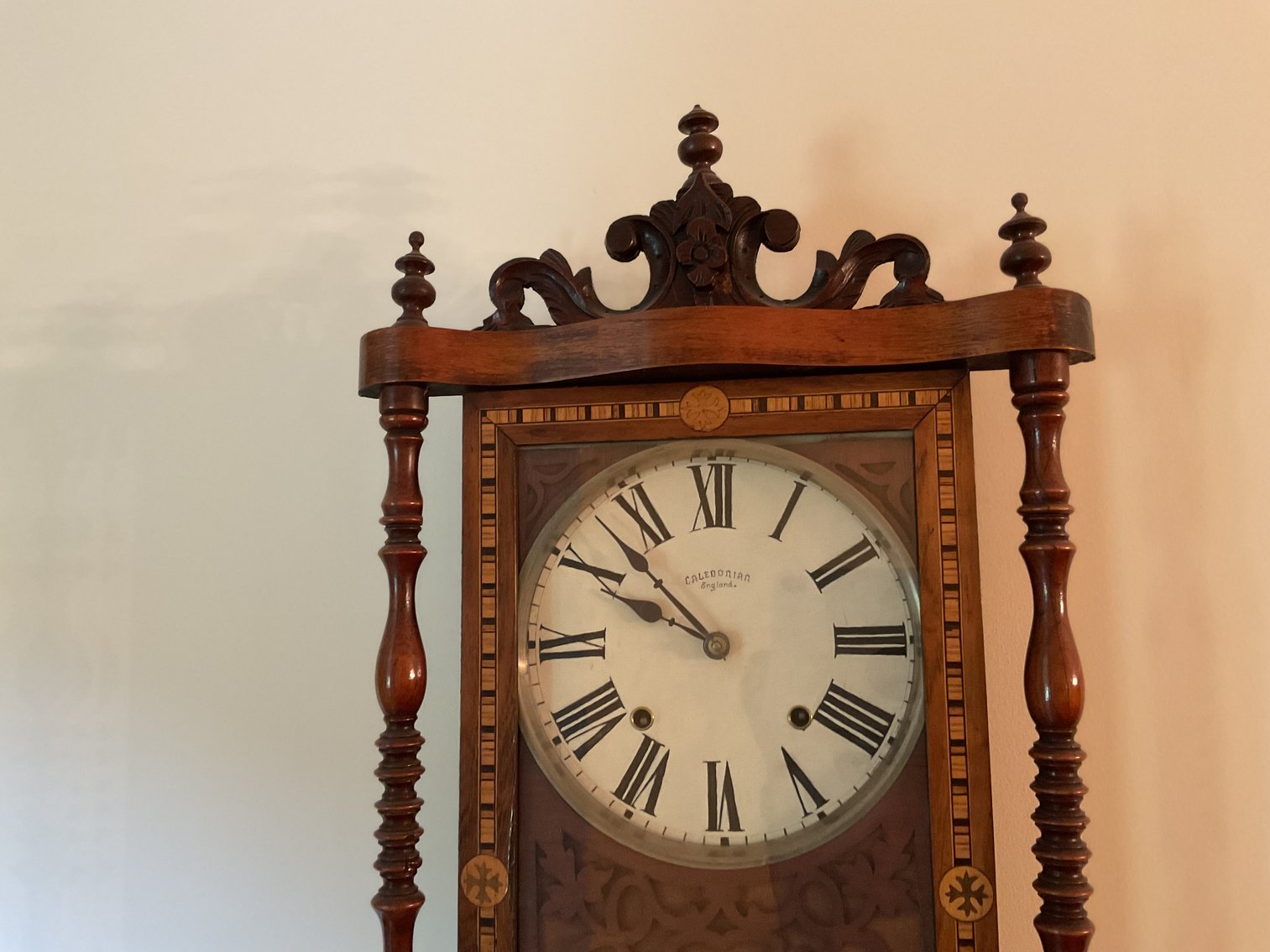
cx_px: 635
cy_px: 476
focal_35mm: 29
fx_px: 1064
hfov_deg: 61.7
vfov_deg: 48.2
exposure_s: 1/60
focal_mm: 3
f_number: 1.8
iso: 250
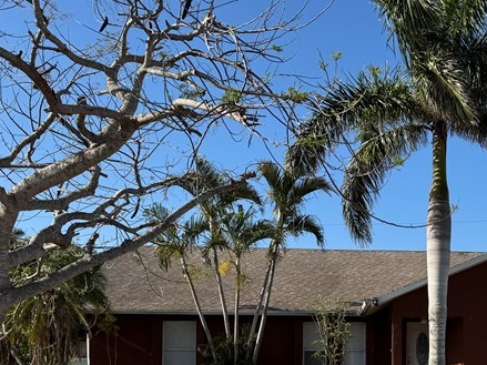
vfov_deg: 25.3
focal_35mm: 56
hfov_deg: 33.1
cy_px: 331
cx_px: 407
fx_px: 788
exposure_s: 1/4049
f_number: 1.78
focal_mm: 6.76
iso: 80
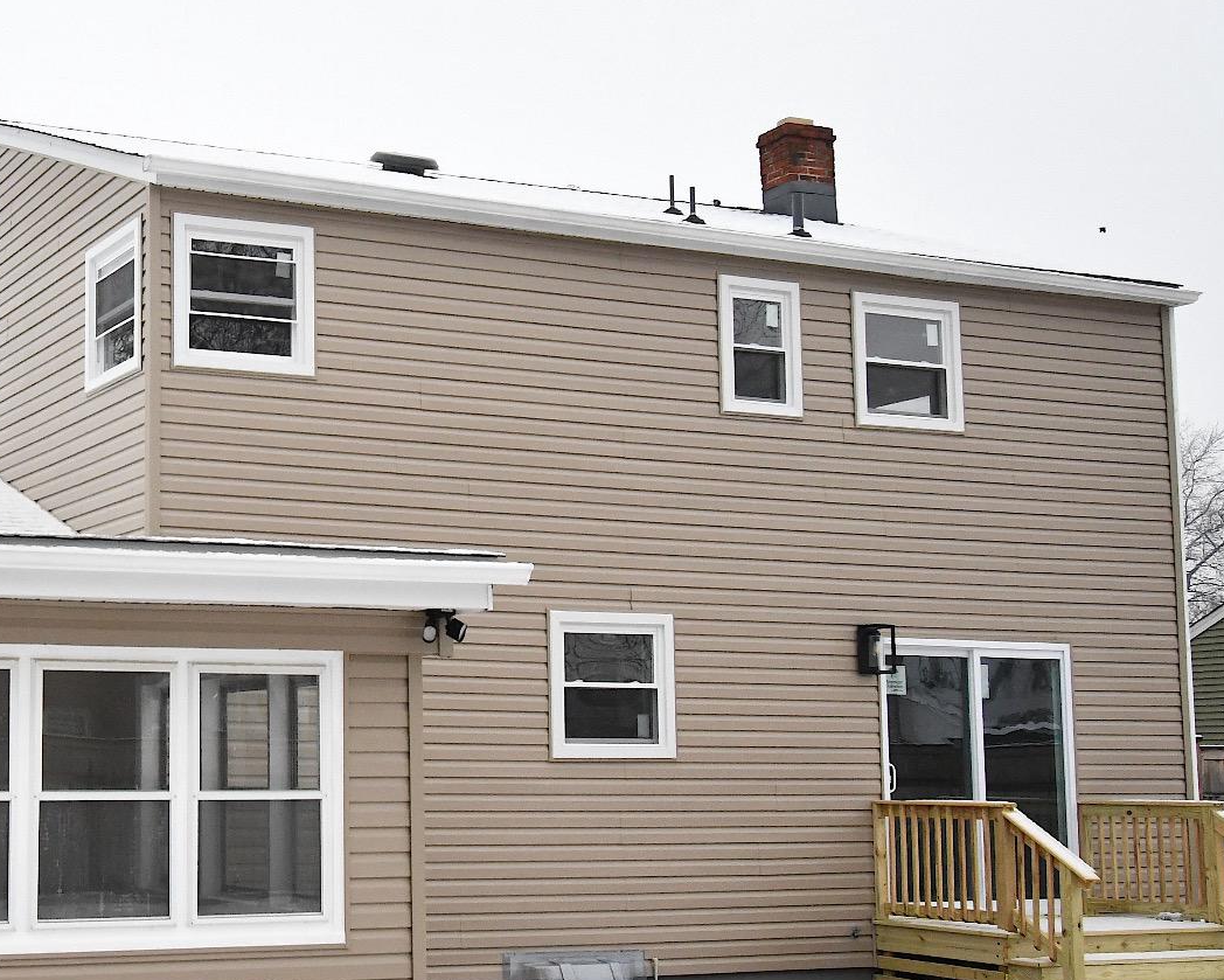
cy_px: 541
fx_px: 1993
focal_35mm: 55
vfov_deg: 27.6
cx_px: 114
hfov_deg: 32.4
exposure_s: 1/800
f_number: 5.6
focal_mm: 20
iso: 1600
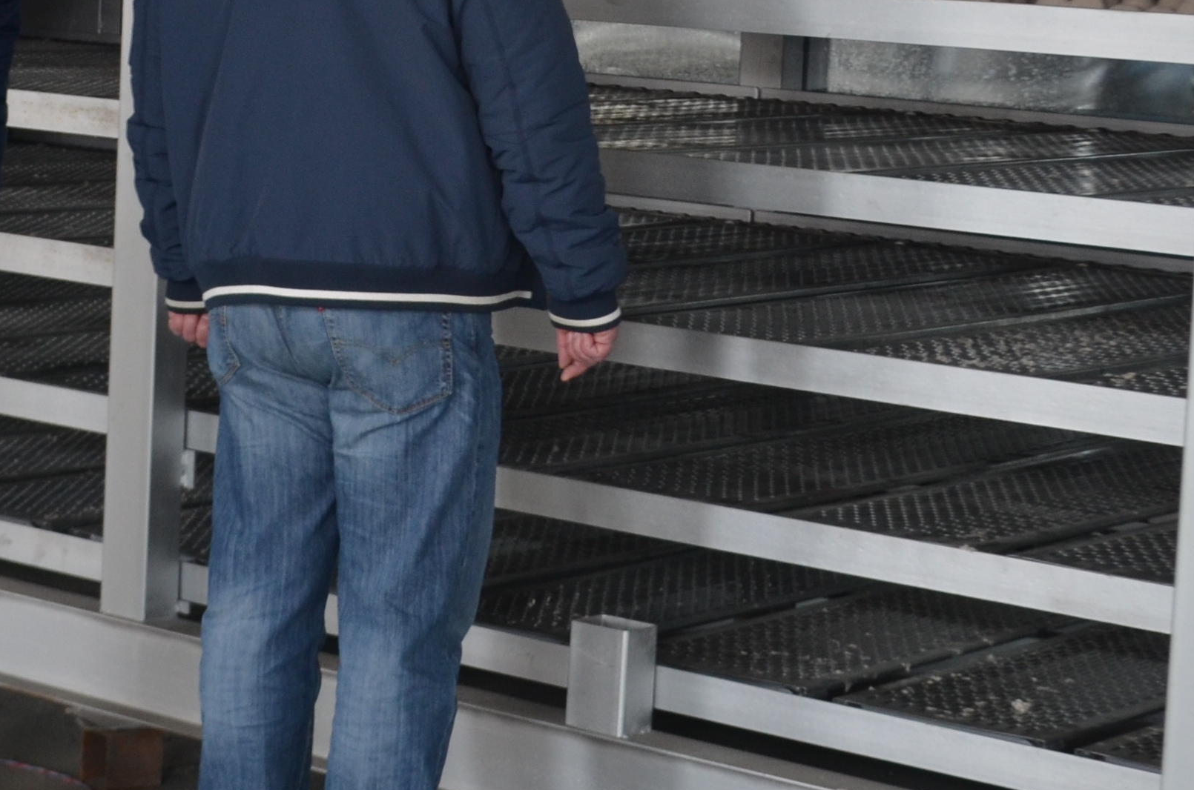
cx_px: 211
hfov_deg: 20.0
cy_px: 99
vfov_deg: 13.4
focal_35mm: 101
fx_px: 3343
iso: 400
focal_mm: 22
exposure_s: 1/100
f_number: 5
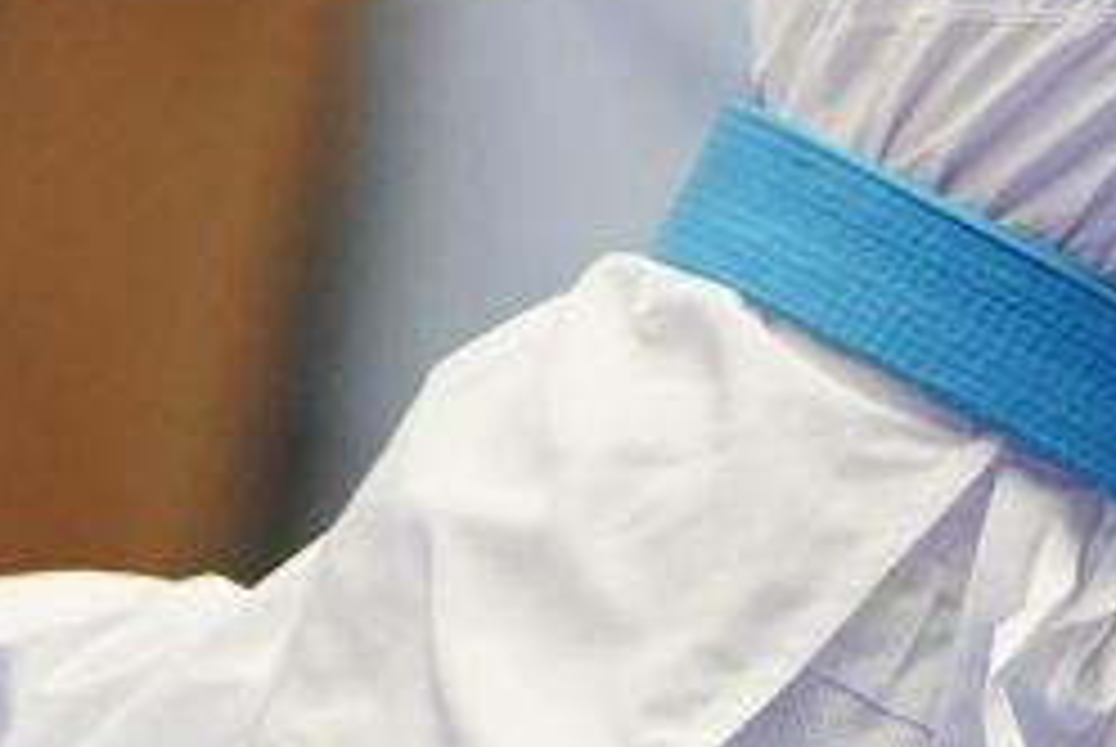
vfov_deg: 1.2
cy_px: -464
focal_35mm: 1131
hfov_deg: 1.8
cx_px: 2448
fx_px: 35102
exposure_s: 1/1000
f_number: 2.8
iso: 3200
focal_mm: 156
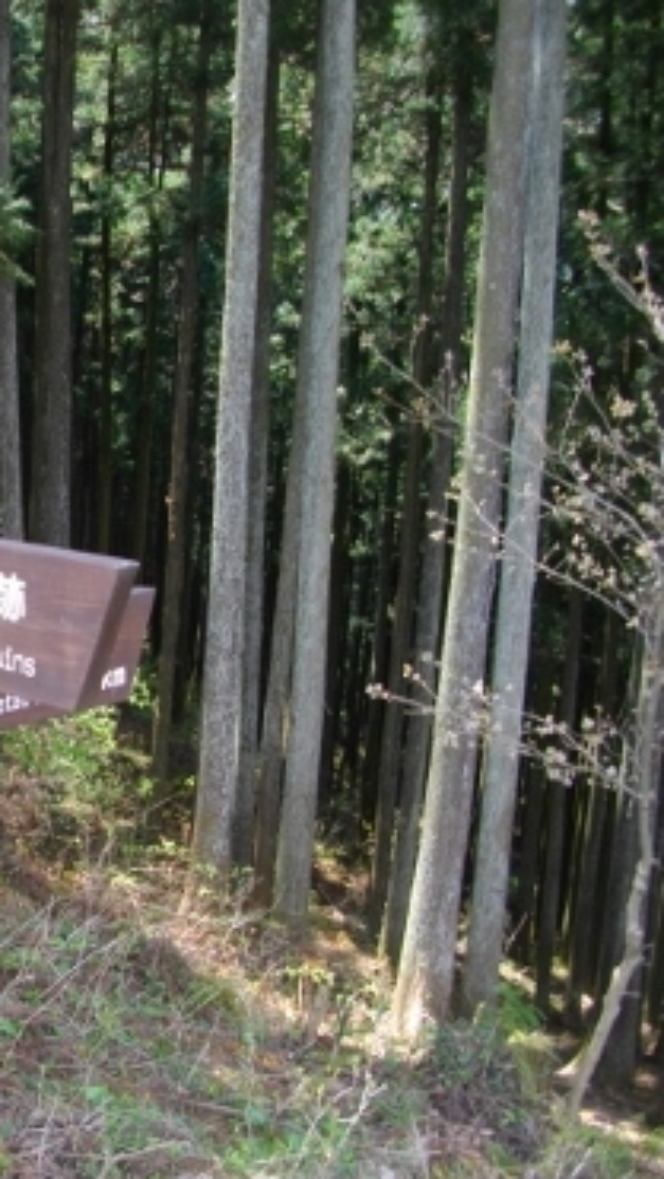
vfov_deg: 43.7
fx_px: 1469
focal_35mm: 47
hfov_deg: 23.8
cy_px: 586
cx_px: -67
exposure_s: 1/125
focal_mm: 5.7
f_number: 2.9
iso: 100
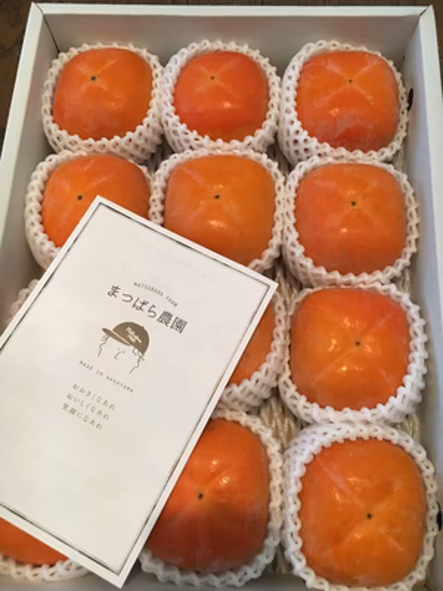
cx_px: 222
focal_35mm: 29
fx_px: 495
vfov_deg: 61.7
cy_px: 296
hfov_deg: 48.2
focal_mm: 4.15
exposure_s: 1/33
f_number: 2.2
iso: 200
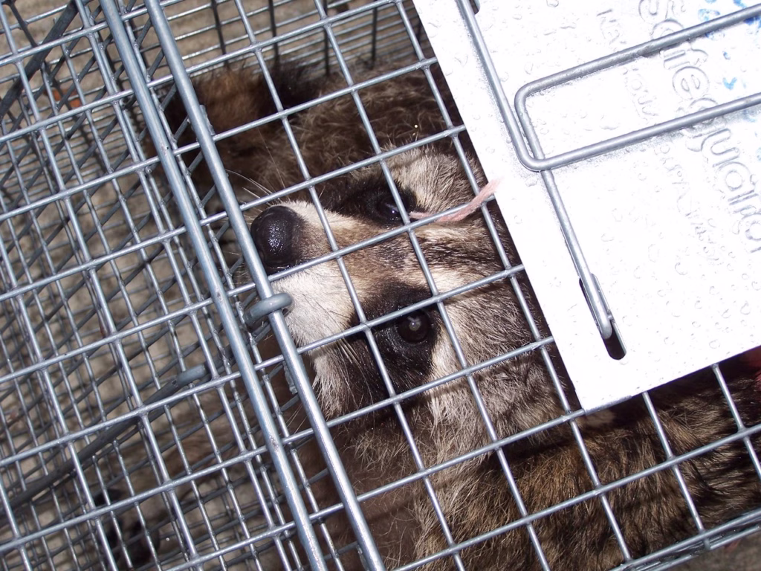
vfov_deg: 21.9
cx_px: 380
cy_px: 286
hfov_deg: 29.0
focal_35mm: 67
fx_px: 1473
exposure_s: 1/60
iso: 80
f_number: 3.2
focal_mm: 11.1
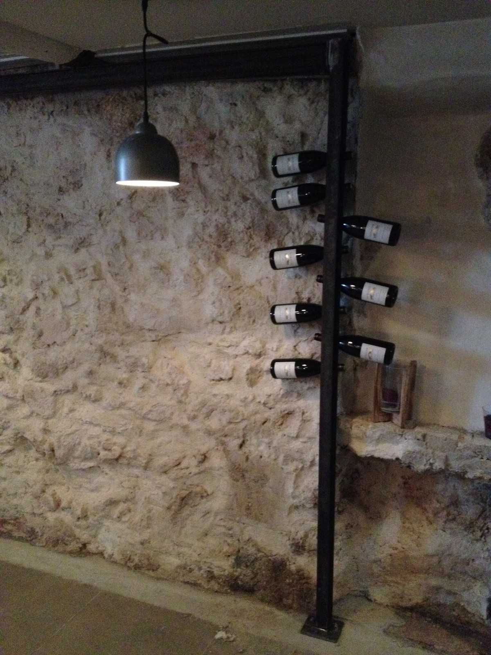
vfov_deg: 52.6
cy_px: 328
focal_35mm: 35
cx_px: 246
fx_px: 662
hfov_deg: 40.7
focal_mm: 4.3
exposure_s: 1/15
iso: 800
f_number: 2.4
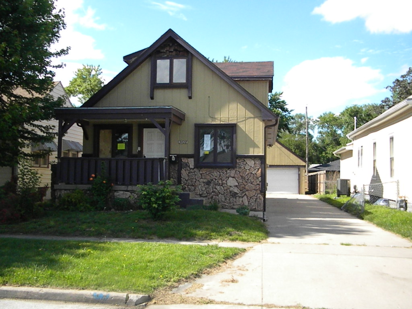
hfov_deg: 51.4
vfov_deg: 39.7
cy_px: 154
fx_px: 428
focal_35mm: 36
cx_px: 206
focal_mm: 6.4
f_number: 7.4
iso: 720
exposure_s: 1/1000
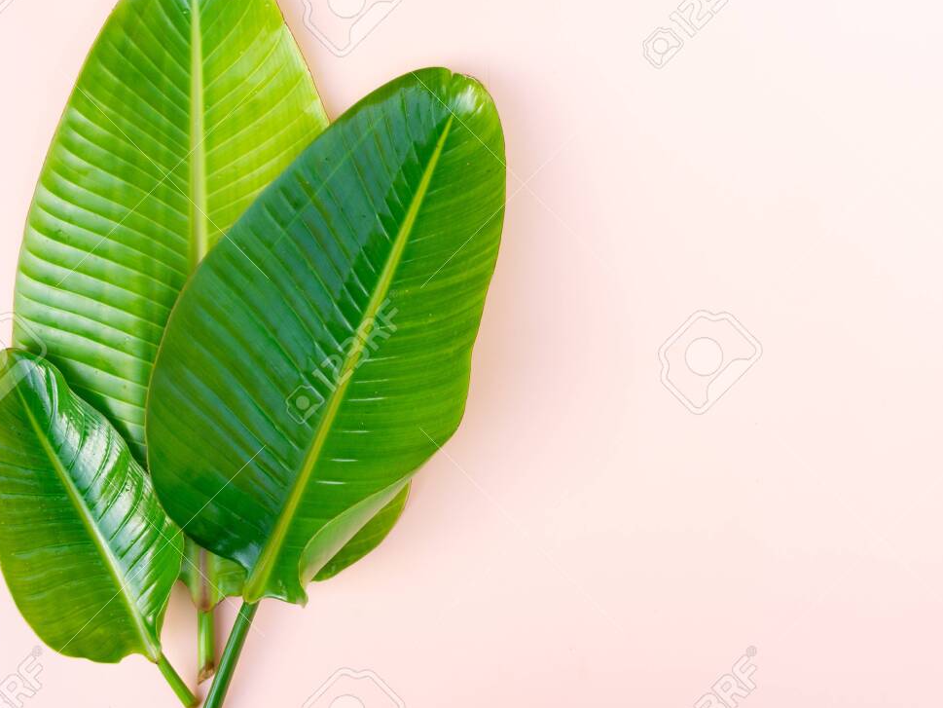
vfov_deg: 29.7
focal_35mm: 49
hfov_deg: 38.9
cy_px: 322
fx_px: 1335
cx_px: 524
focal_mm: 38
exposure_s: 1/50
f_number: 10
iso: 500
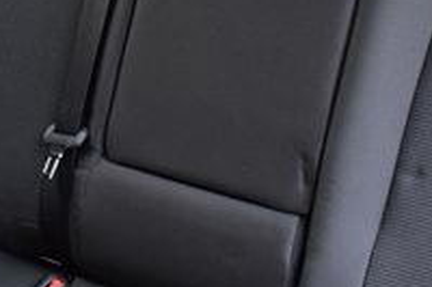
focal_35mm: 96
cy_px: -37
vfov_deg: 13.9
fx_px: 1151
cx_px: 311
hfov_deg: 21.1
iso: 1600
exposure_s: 1/15
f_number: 5
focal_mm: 20
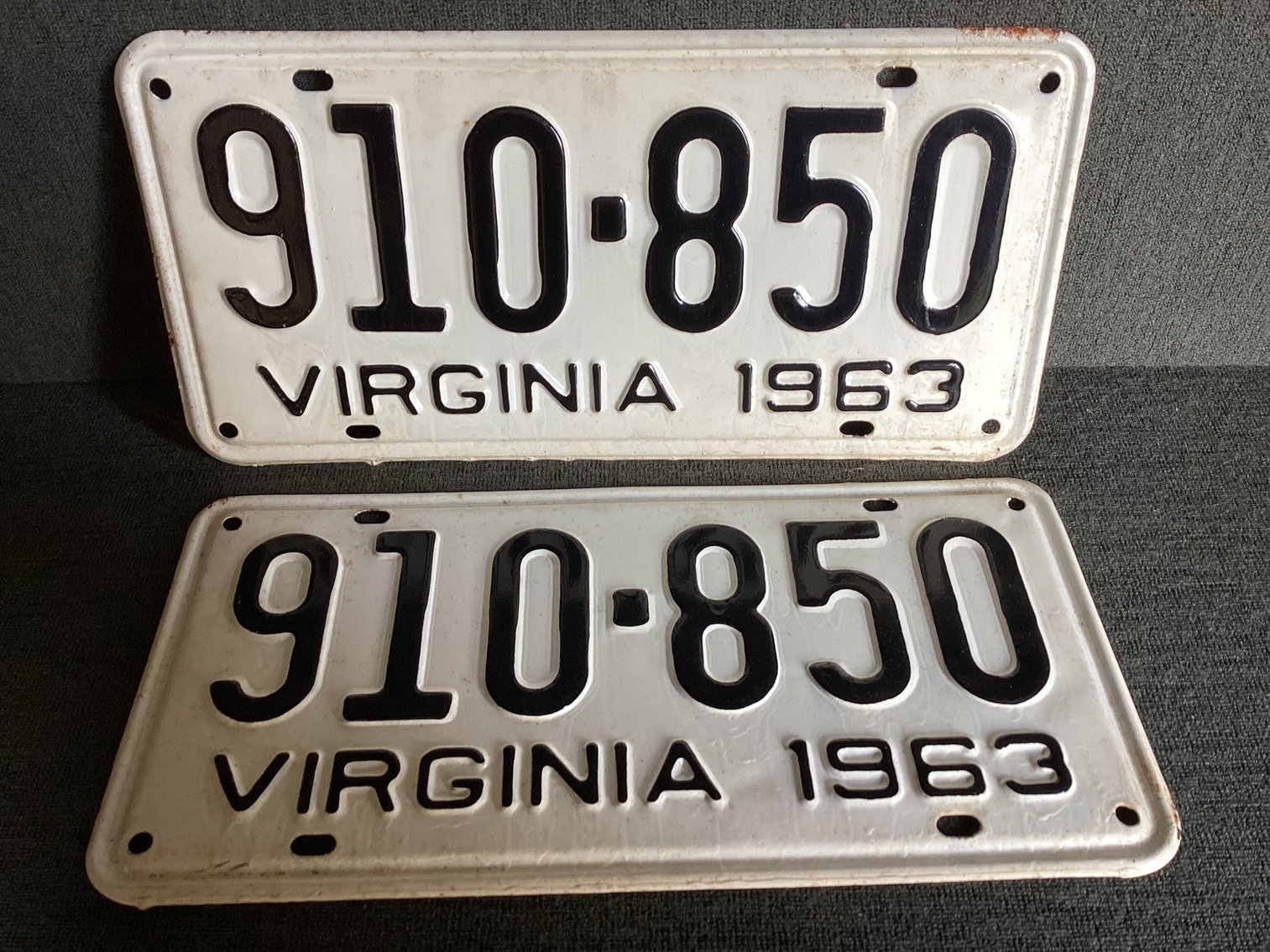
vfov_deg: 45.4
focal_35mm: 31
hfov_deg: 58.3
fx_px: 1137
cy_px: 476
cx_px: 635
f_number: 2.4
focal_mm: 3.3
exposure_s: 1/100
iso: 64
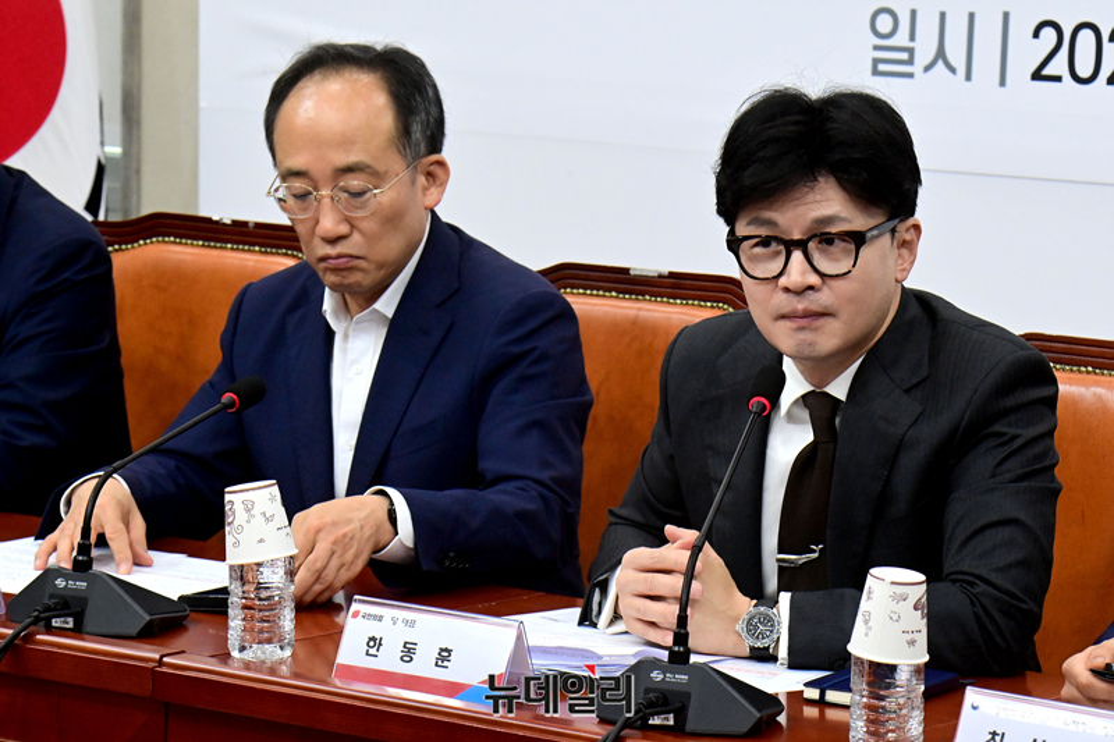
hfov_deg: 15.2
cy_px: 371
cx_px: 557
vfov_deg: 10.2
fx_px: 4176
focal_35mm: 135
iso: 6400
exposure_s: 1/250
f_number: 11
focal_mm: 135
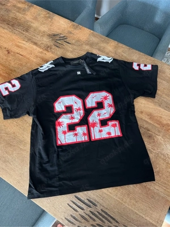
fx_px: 170
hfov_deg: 53.1
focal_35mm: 26
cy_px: 114
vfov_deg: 67.3
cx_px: 85
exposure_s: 1/59
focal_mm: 5.7
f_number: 1.5
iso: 160
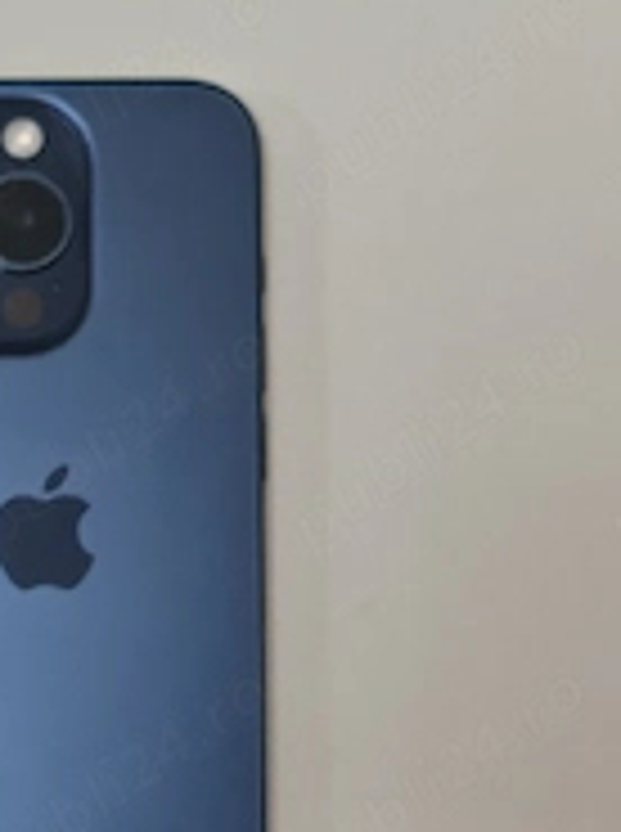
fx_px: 3432
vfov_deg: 13.8
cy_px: 513
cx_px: -36
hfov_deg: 10.2
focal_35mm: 143
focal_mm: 5.3
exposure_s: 1/50
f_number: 1.9
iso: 400
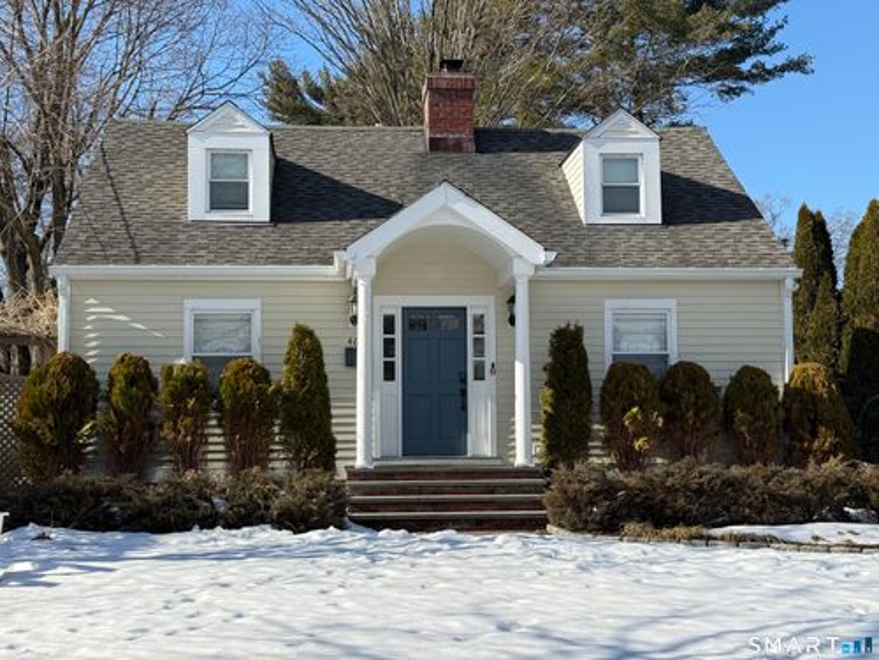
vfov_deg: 30.3
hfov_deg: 39.7
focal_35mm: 48
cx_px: 440
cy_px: 330
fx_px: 1219
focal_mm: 6.76
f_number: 1.78
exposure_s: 1/3378
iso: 64
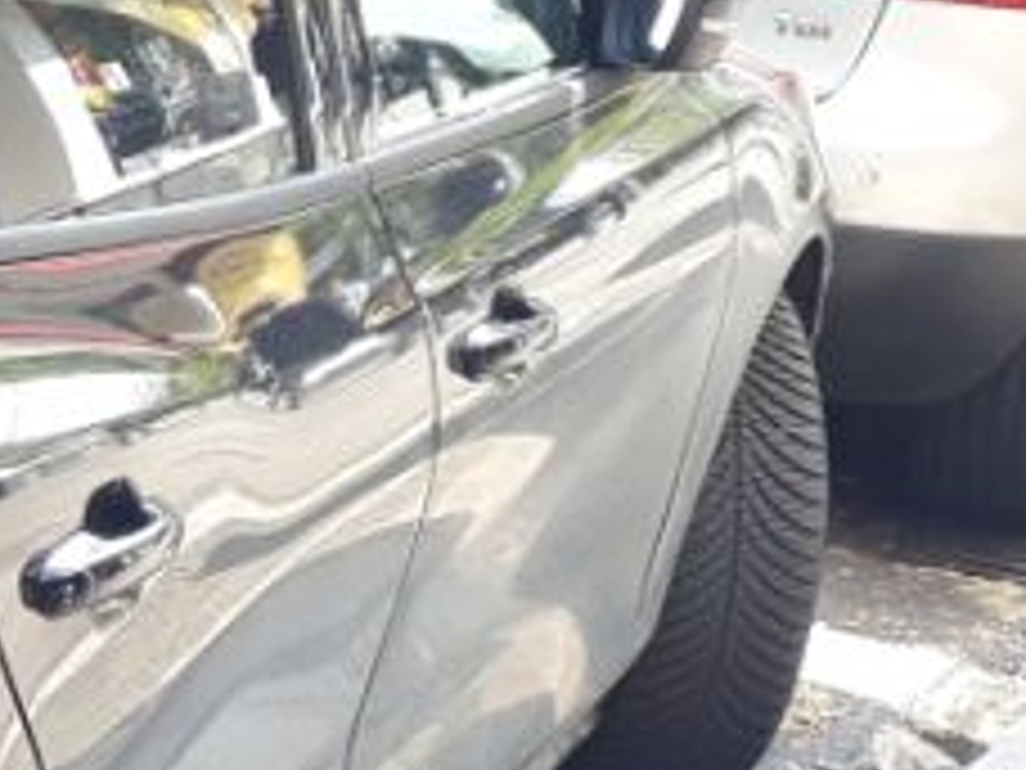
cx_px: -1071
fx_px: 3853
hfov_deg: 13.0
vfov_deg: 11.3
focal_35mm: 130
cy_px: 822
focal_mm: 3.6
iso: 40
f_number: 1.9
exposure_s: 1/100
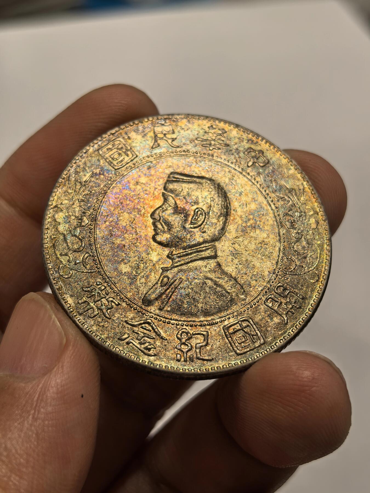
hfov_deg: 27.0
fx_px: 770
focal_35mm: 54
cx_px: 185
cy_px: 246
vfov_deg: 35.5
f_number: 2
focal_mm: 6.98
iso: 80
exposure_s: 1/100
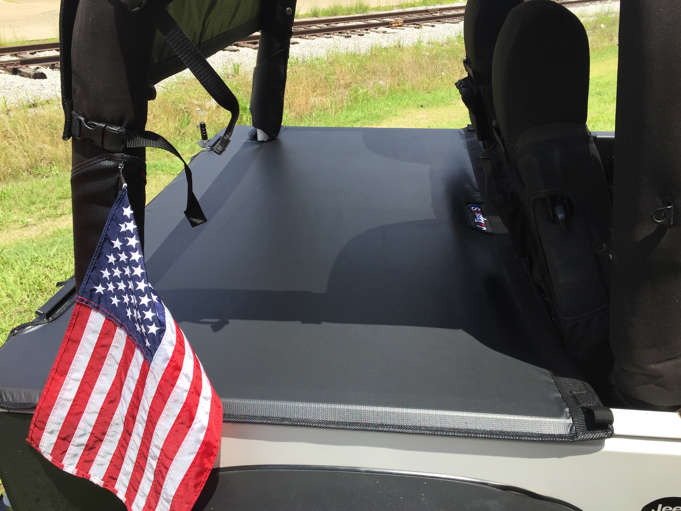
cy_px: 256
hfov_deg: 61.7
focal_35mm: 29
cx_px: 340
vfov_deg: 48.2
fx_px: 571
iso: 32
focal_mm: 4.15
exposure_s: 1/1319
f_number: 2.2
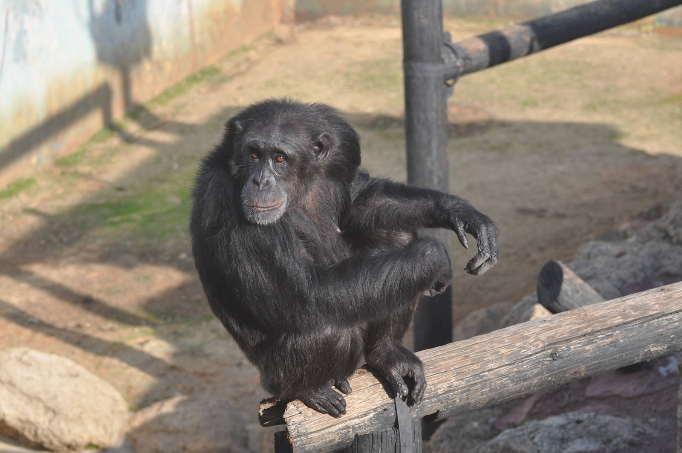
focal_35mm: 120
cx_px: 341
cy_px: 226
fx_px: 2271
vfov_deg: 11.4
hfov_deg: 17.1
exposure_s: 1/500
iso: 220
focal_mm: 80
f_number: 5.6
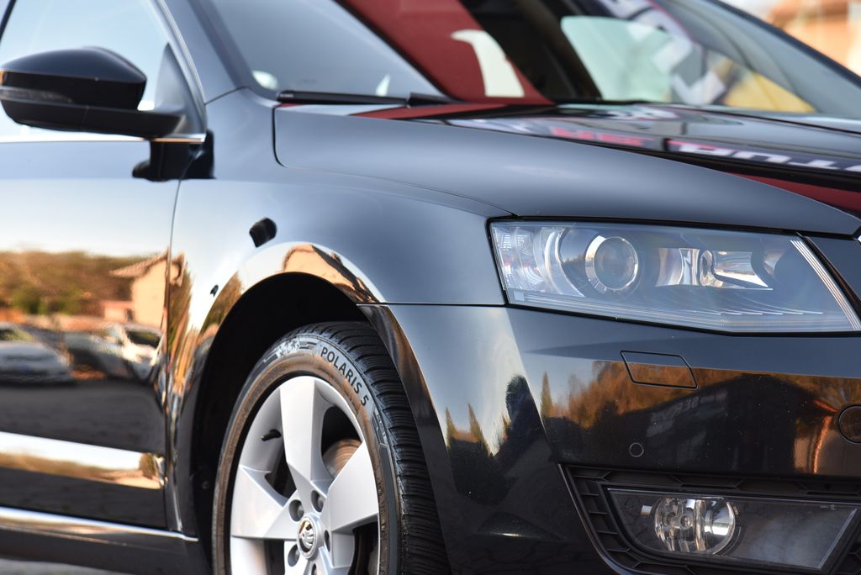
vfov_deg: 11.4
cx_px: 430
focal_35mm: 120
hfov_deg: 17.1
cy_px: 288
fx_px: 2872
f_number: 5
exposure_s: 1/100
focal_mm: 120
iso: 500
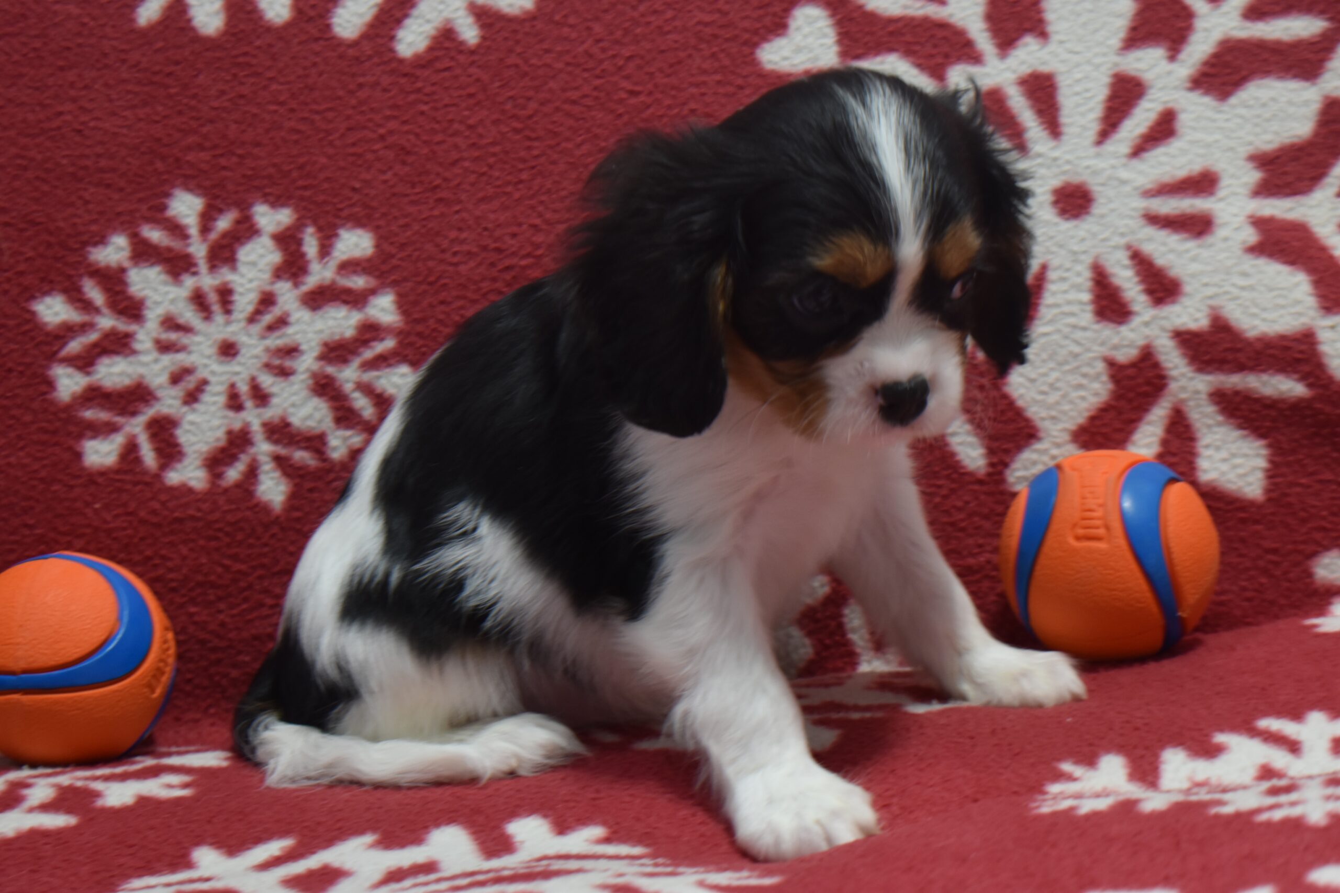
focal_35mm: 82
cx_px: 670
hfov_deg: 24.6
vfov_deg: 16.6
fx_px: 3071
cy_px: 446
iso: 500
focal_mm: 55
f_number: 5.6
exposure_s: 1/60
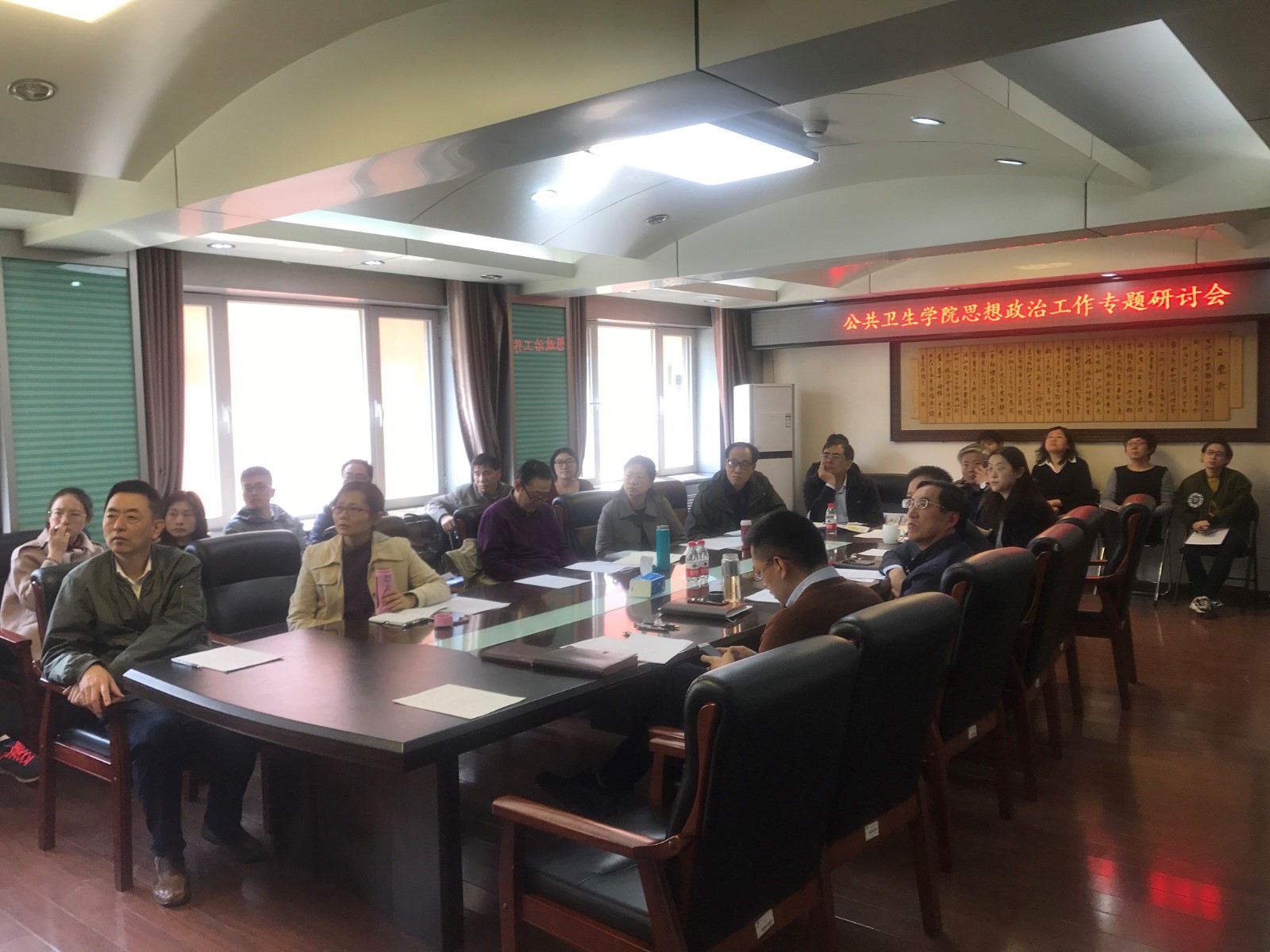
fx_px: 1027
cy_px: 476
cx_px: 635
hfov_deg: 63.4
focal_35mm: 28
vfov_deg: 49.7
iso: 25
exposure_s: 1/49
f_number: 1.8
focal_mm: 3.99
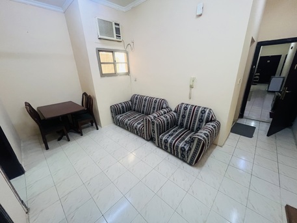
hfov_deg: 106.2
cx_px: 148
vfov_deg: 89.9
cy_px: 112
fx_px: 112
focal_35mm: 13
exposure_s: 1/50
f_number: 1.8
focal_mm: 1.57
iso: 500
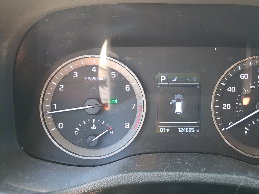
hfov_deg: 50.5
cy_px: 91
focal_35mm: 36
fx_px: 269
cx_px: 172
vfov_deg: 39.6
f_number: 1.5
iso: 107
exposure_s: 1/60.2
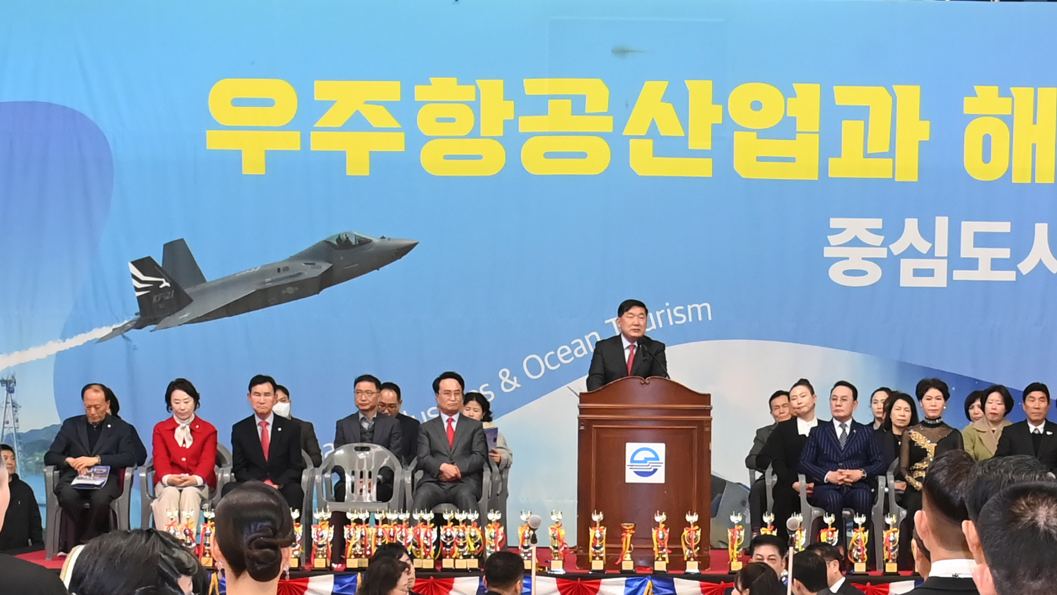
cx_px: 665
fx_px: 2579
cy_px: 817
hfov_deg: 23.1
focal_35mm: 92
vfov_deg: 12.7
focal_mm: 30
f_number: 6.3
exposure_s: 1/250
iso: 2500
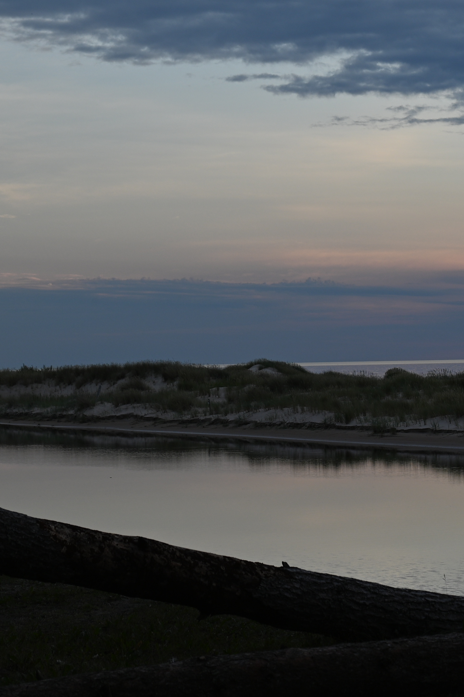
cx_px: 430
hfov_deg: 12.0
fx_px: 2185
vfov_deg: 18.0
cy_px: 162
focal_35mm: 113
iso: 100
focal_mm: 43
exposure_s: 1/200
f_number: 4
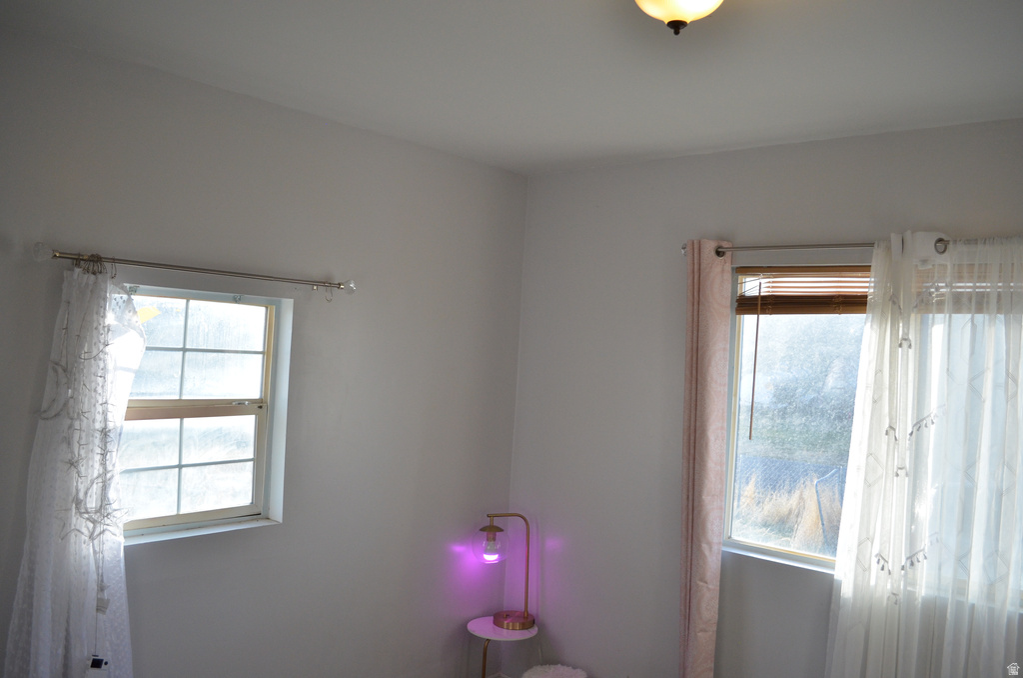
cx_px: 512
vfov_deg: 47.7
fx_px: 766
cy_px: 339
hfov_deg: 67.5
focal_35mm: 27
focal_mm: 18
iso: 800
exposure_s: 1/640
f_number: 3.5
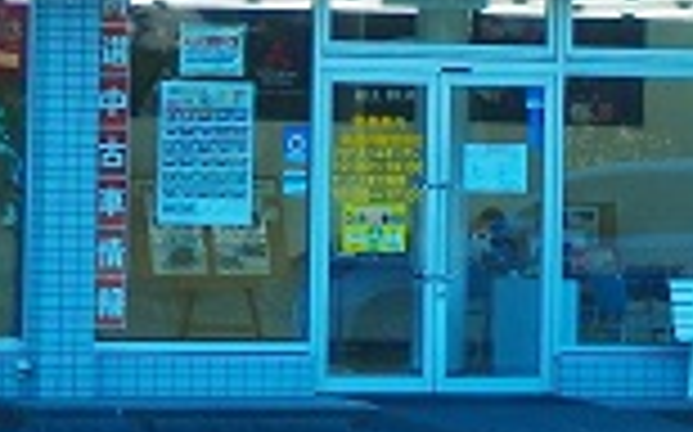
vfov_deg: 3.7
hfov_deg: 5.9
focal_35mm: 352
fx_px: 6643
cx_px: 832
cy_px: -202
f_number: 5.2
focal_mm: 20.9
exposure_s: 1/250
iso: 125
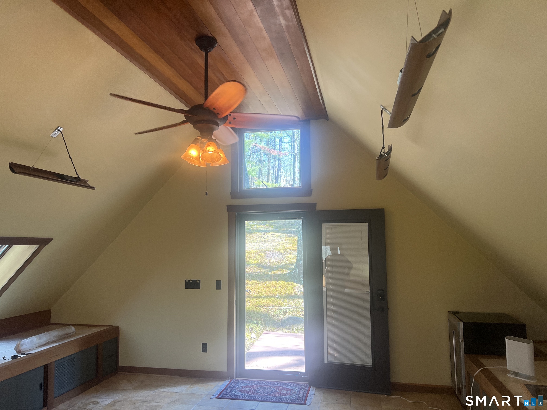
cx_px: 274
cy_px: 205
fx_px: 411
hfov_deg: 67.3
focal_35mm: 26
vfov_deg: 53.1
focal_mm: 5.7
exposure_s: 1/120
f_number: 1.5
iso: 125
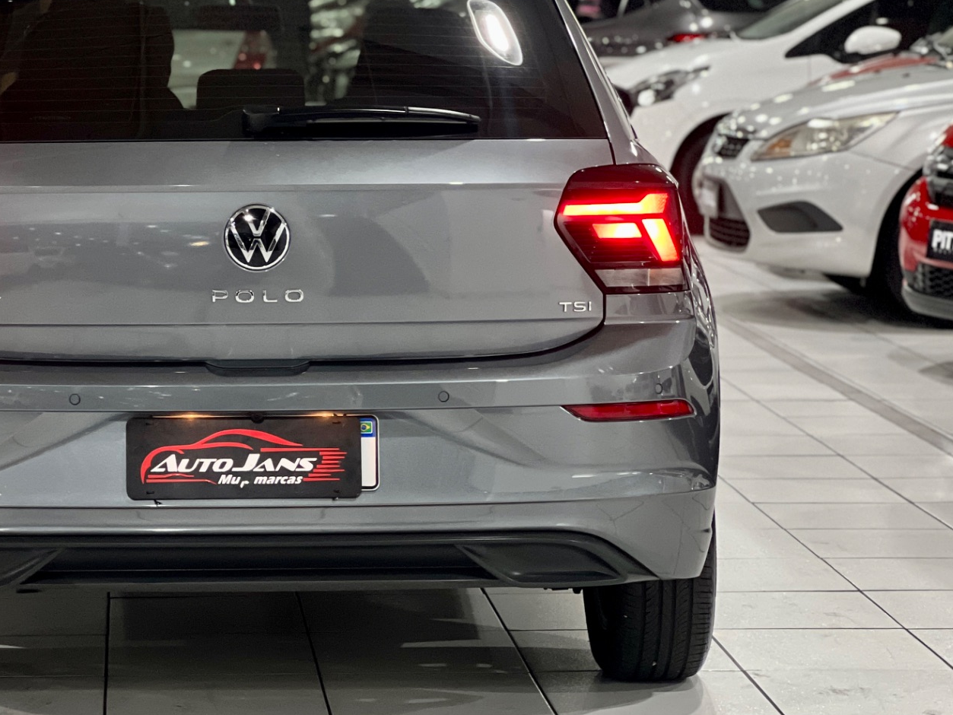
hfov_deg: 16.6
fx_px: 3249
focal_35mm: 118
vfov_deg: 12.6
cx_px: 251
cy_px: 310
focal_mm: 9
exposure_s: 1/30
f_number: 2.8
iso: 400
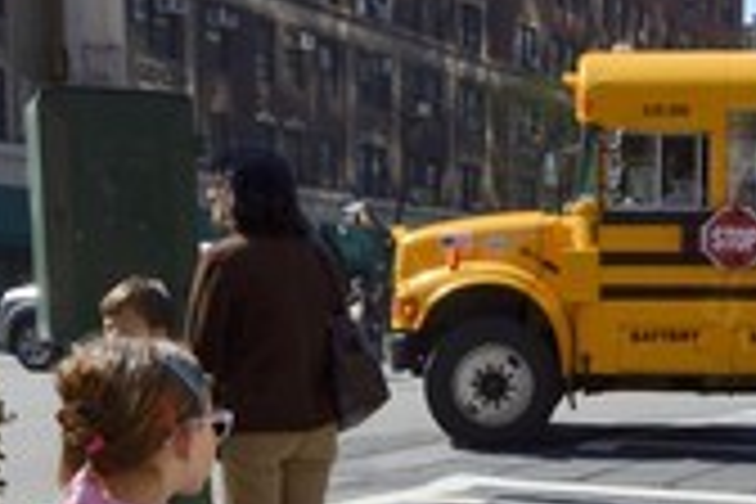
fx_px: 1680
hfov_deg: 24.9
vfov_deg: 16.5
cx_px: 616
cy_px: 572
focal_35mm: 80
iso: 400
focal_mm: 32
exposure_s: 1/400
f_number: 10
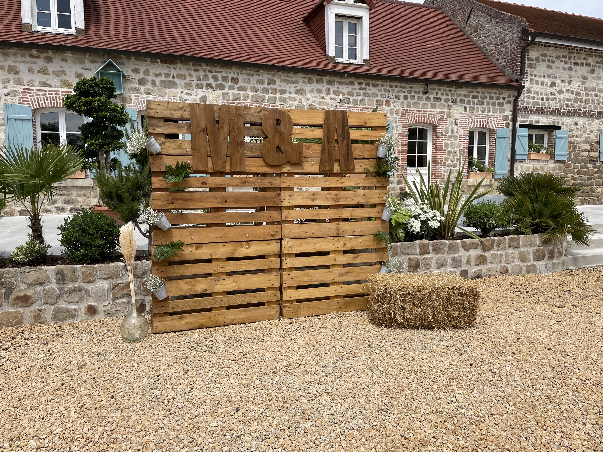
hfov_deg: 67.3
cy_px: 226
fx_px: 453
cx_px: 302
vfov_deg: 53.1
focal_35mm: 26
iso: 32
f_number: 1.6
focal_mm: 4.2
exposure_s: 1/3861
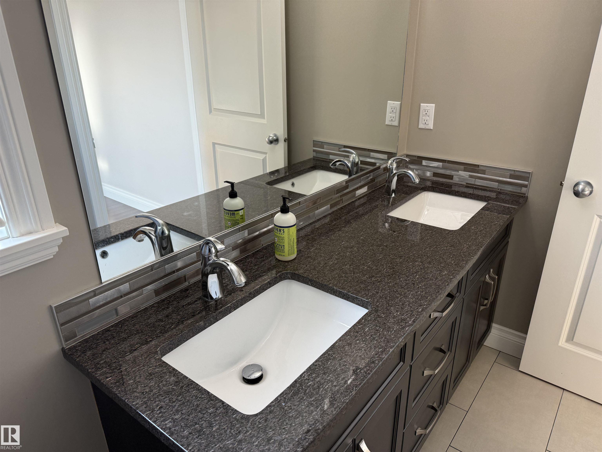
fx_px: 417
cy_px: 226
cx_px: 301
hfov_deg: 71.6
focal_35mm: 24
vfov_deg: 56.8
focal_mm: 6.76
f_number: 1.78
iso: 125
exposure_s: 1/120
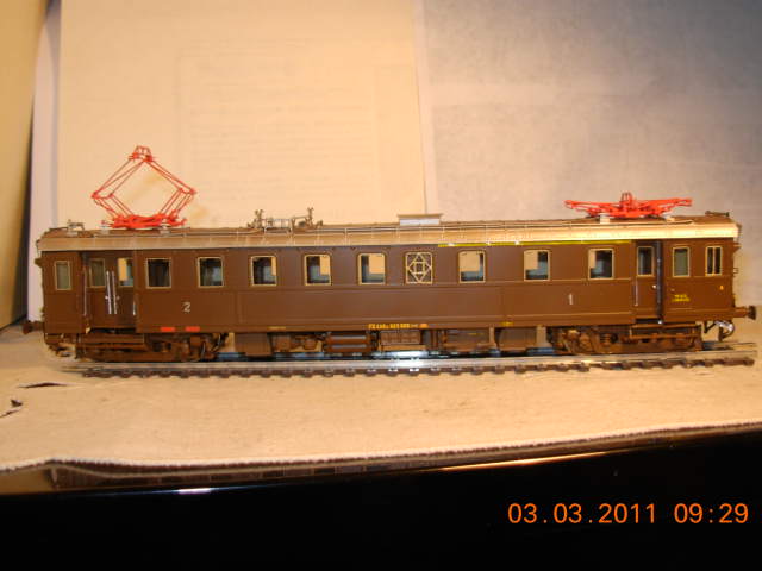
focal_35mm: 38
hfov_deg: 49.0
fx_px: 836
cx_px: 381
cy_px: 286
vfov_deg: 37.7
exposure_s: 1/45.3
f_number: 2.9
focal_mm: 6.3
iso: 50
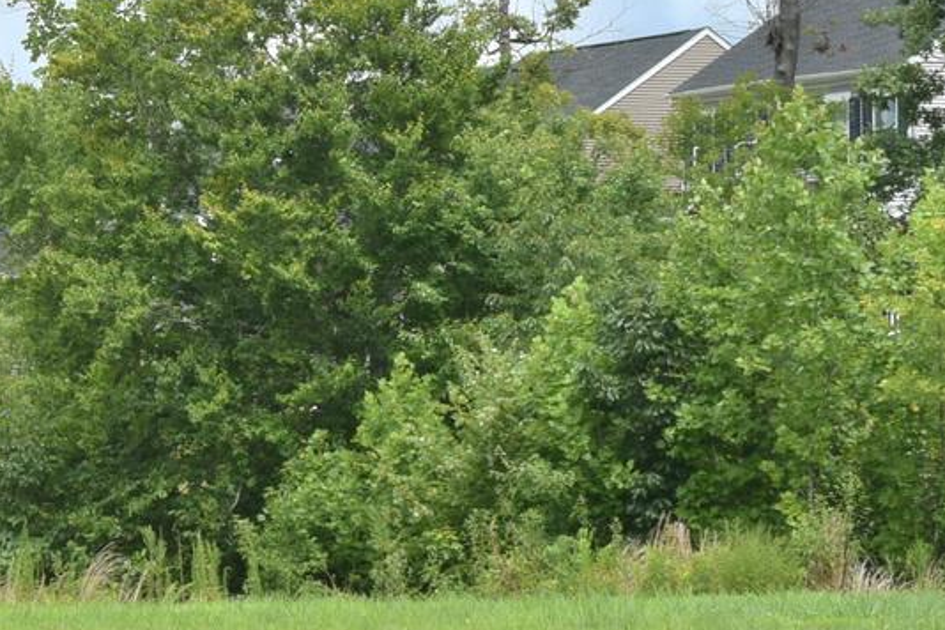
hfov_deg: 13.6
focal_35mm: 138
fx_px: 3622
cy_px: 253
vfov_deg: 9.9
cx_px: -641
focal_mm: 24
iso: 200
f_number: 10
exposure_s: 1/400
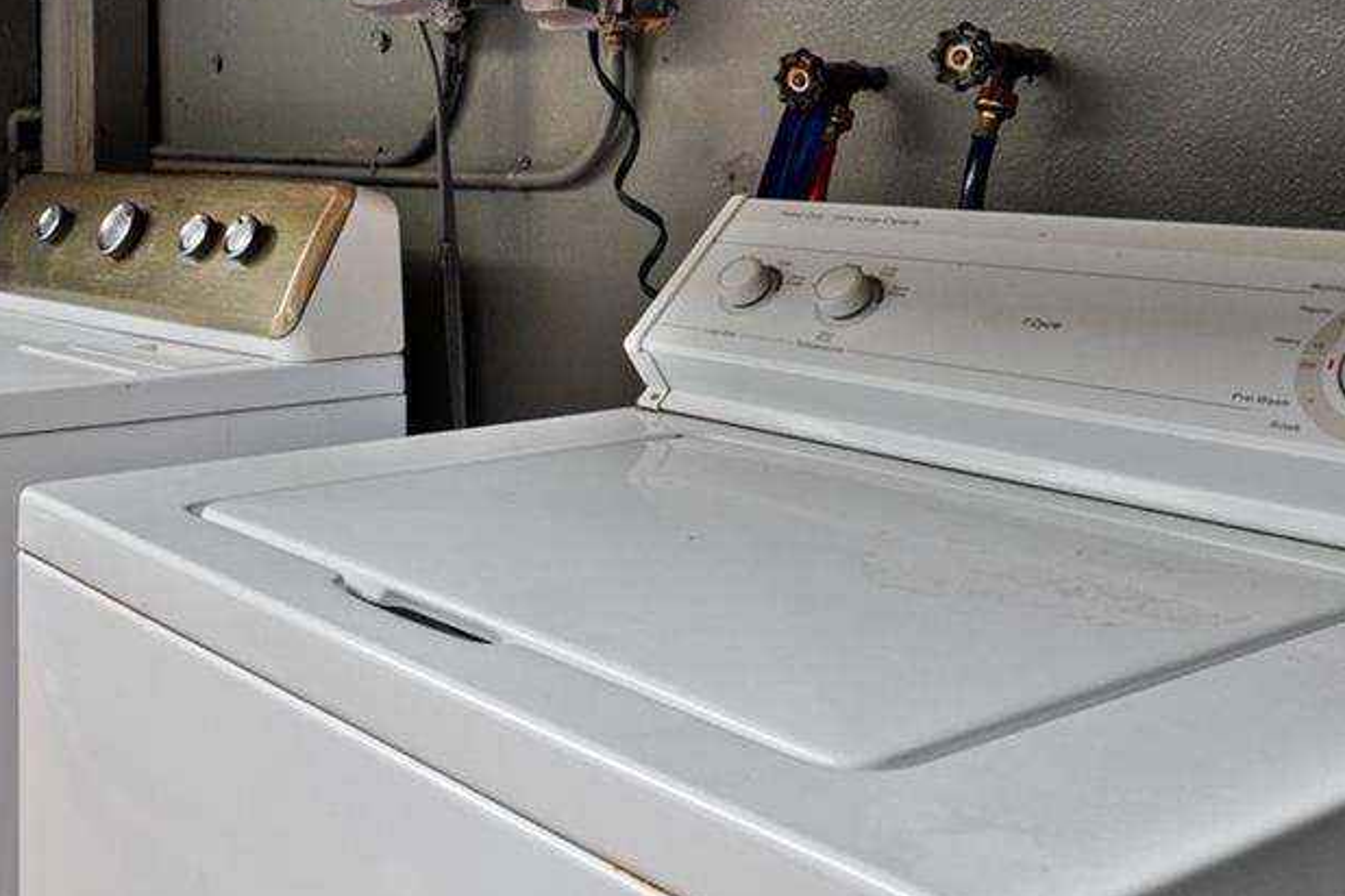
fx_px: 1644
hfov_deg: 43.1
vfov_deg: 29.6
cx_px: 342
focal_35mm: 44
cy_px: 149
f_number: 8
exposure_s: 1/30
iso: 200
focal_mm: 17
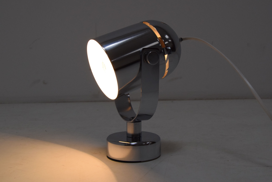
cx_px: 136
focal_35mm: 48
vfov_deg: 28.1
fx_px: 363
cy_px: 91
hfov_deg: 41.1
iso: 1600
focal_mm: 32
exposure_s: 1/400
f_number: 10
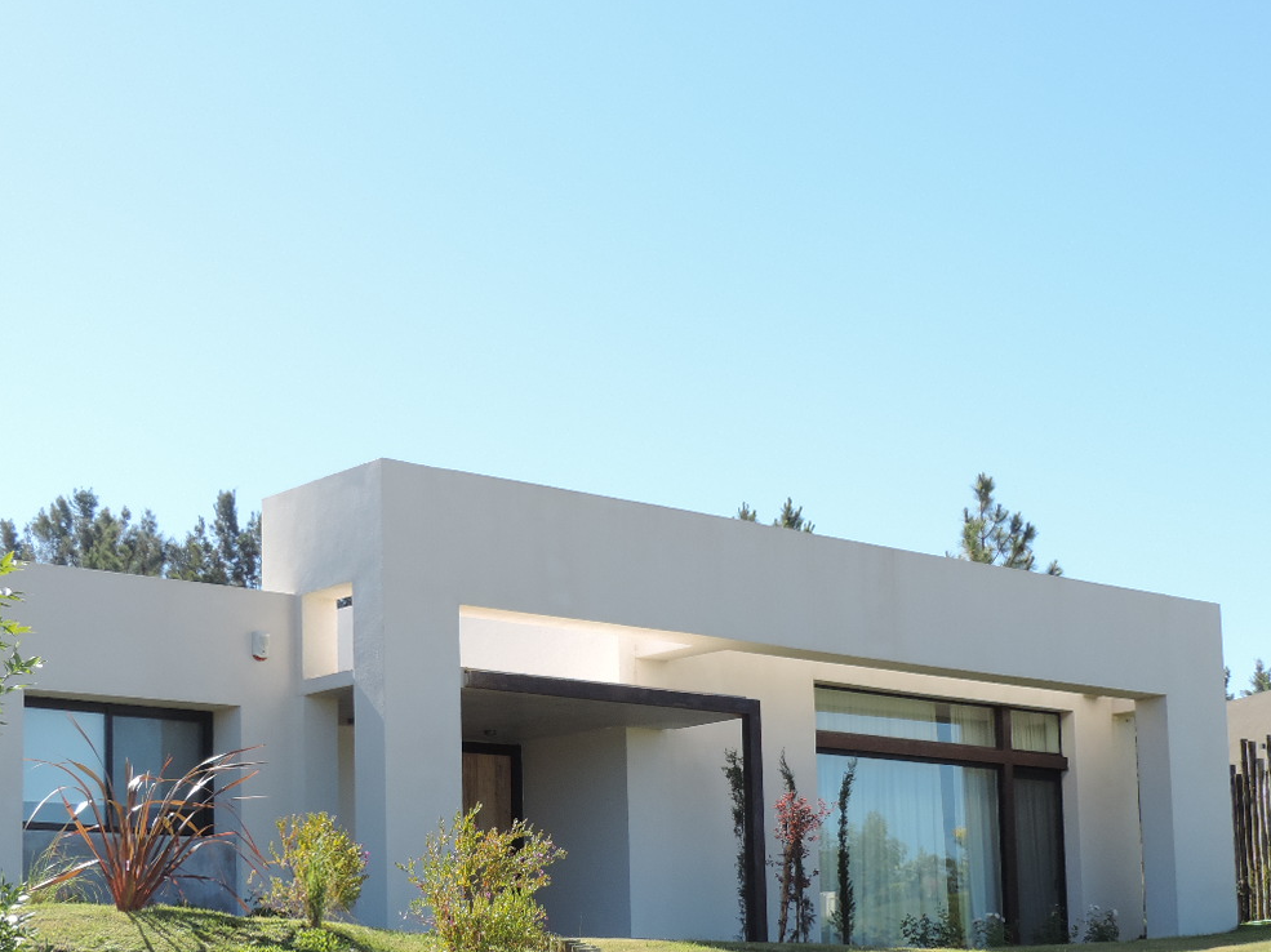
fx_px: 2386
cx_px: 590
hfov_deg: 29.8
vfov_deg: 22.3
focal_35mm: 65
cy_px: 768
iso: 80
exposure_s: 1/500
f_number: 3.3
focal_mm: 7.1
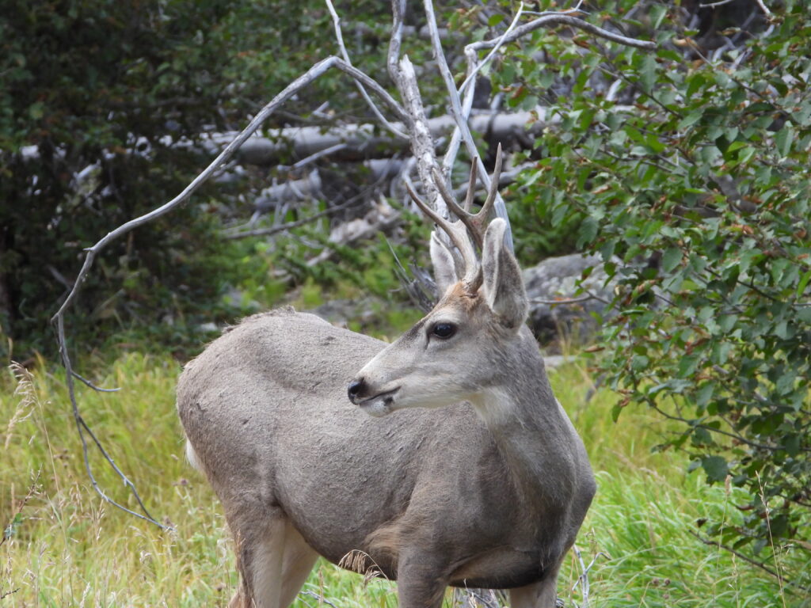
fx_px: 5974
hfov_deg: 7.8
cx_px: 406
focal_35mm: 255
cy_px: 304
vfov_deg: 5.8
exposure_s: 1/160
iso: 400
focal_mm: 45.8
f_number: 4.5
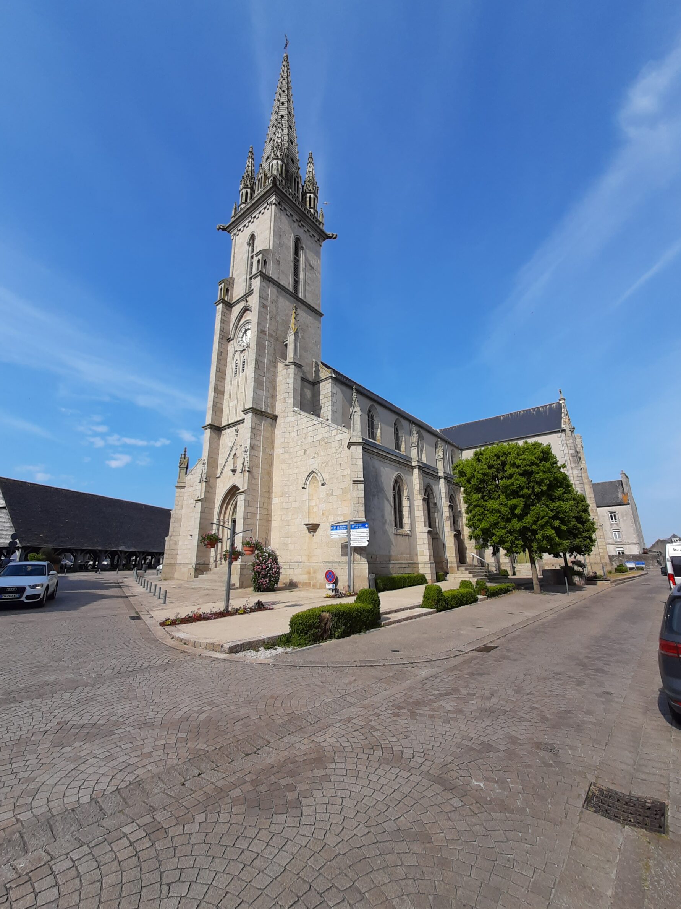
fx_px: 367
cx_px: 346
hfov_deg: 85.7
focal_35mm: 14
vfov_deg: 102.1
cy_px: 450
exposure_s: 1/1284
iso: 40
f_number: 2.2
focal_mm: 1.42
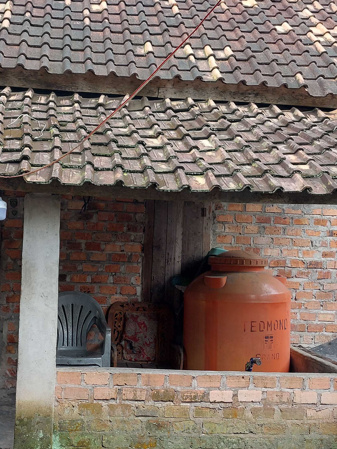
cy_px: 252
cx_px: 119
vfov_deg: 36.8
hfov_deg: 27.9
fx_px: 675
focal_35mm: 52
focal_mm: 5.23
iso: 50
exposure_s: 1/120
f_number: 1.8
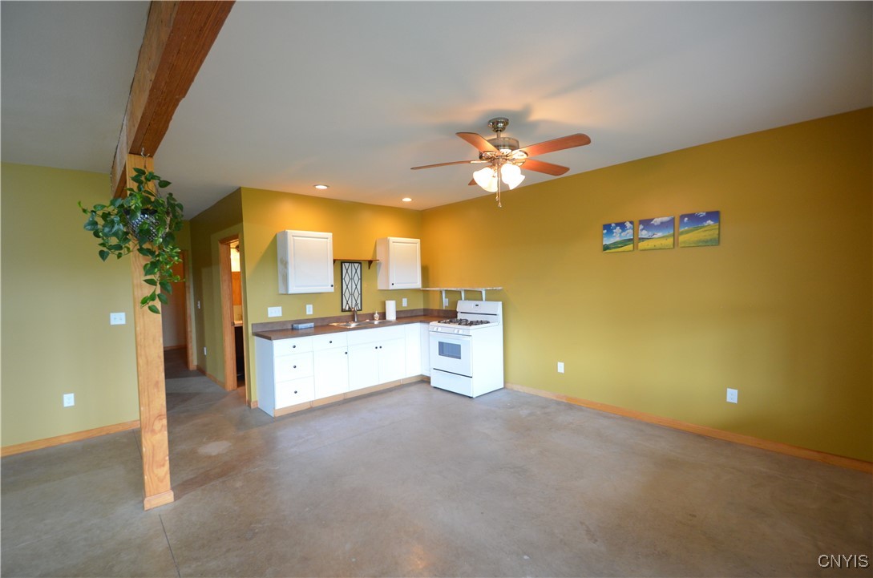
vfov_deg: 77.1
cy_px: 289
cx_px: 436
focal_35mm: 15
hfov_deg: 100.5
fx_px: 363
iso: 800
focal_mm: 10
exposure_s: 1/60
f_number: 4
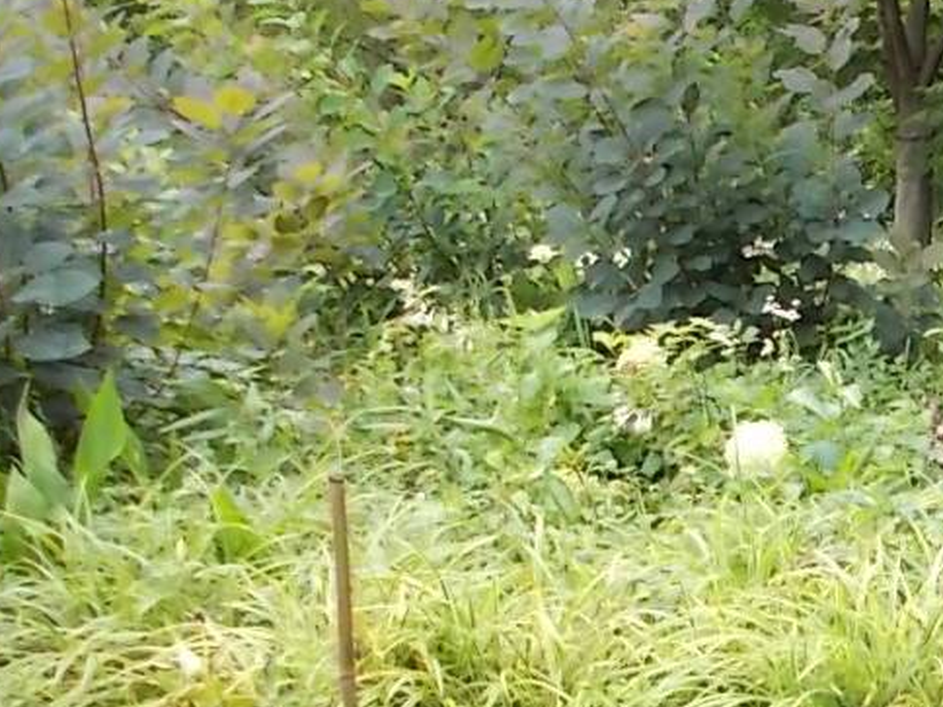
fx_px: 2343
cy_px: 456
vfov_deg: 17.1
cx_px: 1126
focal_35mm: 86
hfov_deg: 21.2
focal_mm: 4.6
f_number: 3.2
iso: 80
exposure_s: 1/100
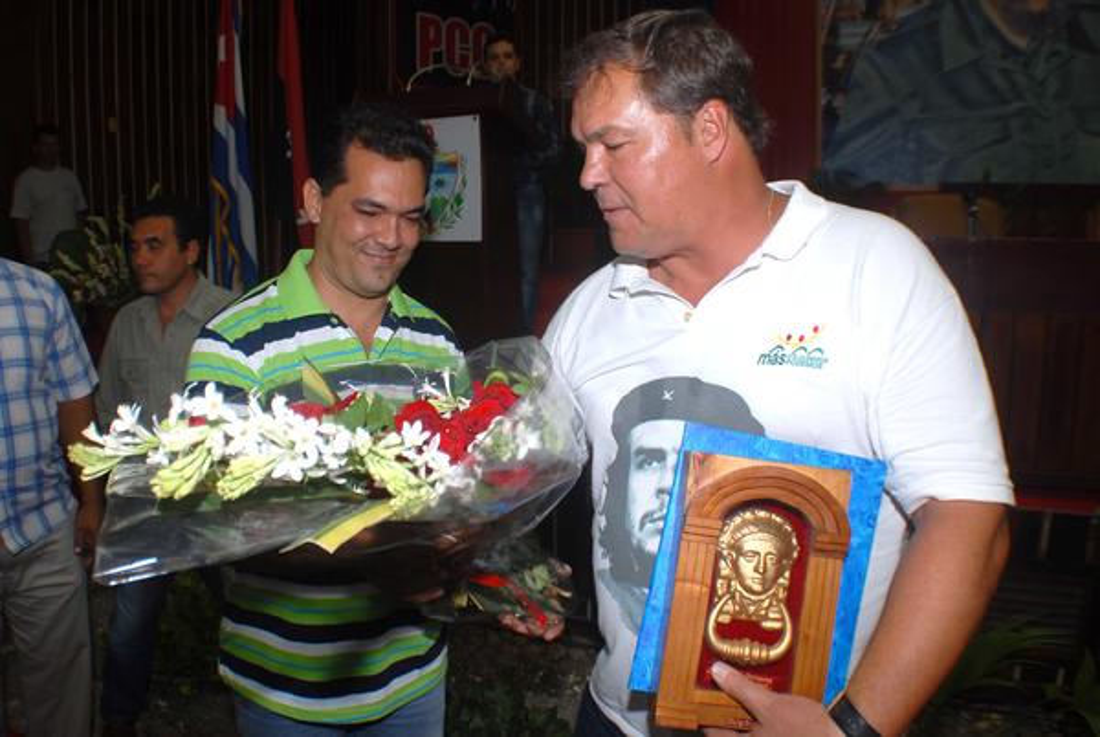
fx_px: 826
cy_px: 368
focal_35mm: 27
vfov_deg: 48.1
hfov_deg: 67.3
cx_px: 550
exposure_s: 1/60
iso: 100
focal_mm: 18
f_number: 4
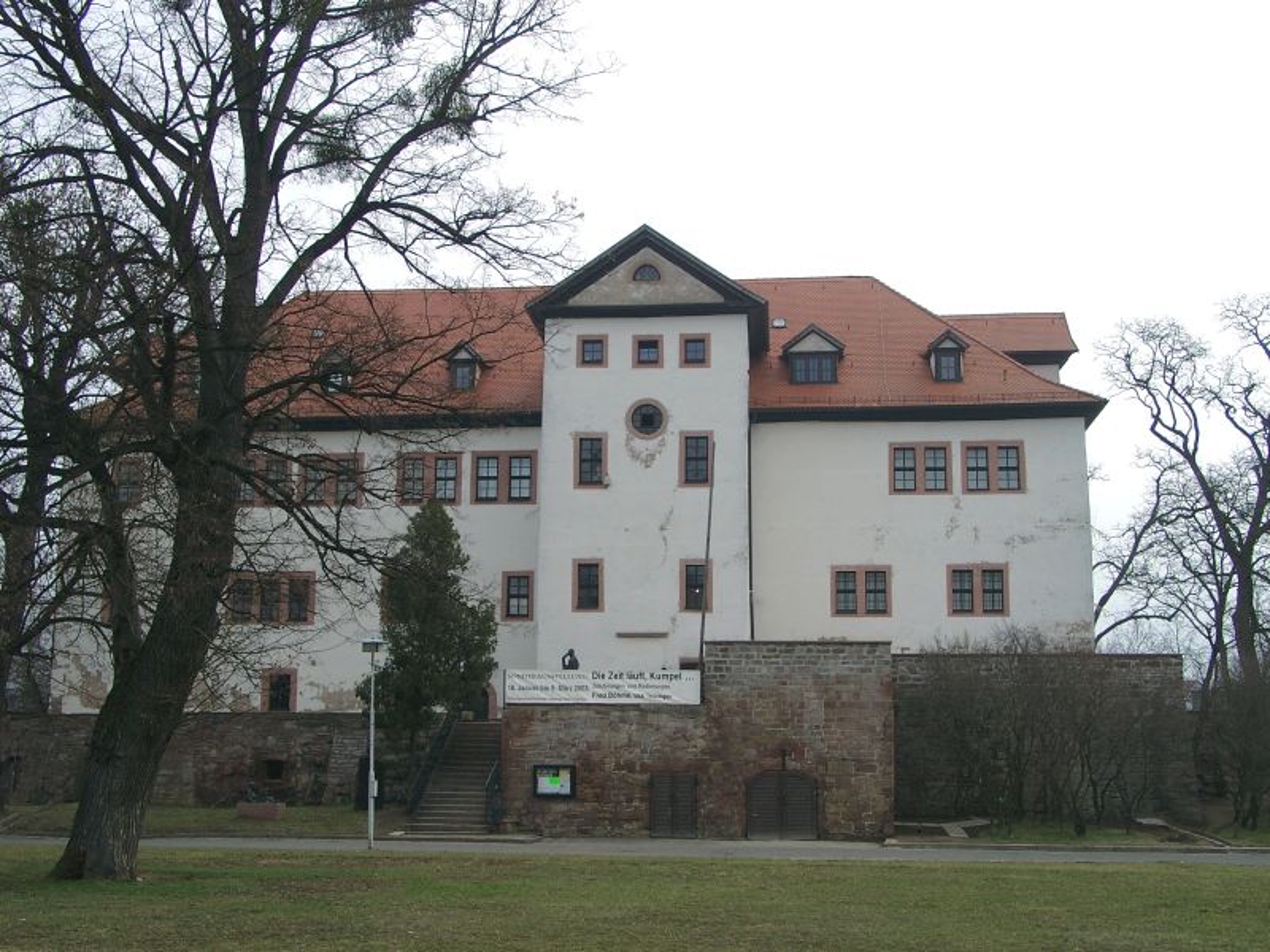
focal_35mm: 45
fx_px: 1651
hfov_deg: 42.1
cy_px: 476
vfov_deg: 32.2
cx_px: 635
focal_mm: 9.29
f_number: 4
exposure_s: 1/478
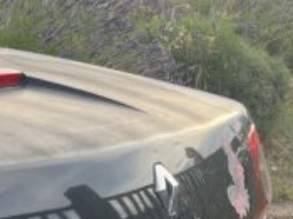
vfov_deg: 12.4
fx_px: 1007
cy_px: 194
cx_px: -231
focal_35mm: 119
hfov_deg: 14.6
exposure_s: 1/457
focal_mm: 5.1
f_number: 1.6
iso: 50
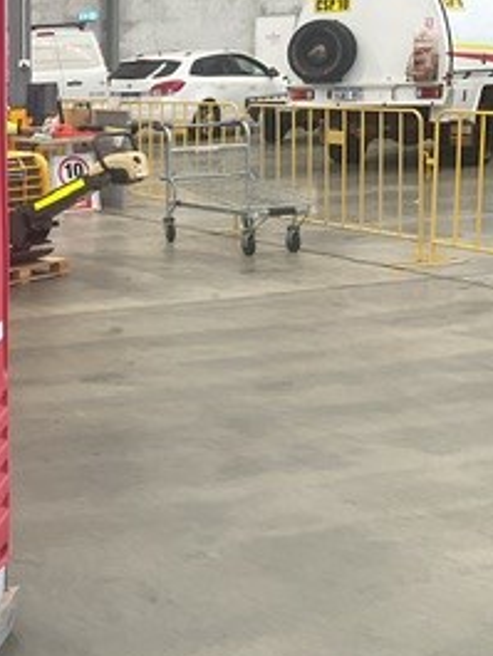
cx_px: -253
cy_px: 295
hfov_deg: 18.5
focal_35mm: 70
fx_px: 1328
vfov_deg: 27.7
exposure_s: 1/100
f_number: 1.8
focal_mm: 3
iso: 64
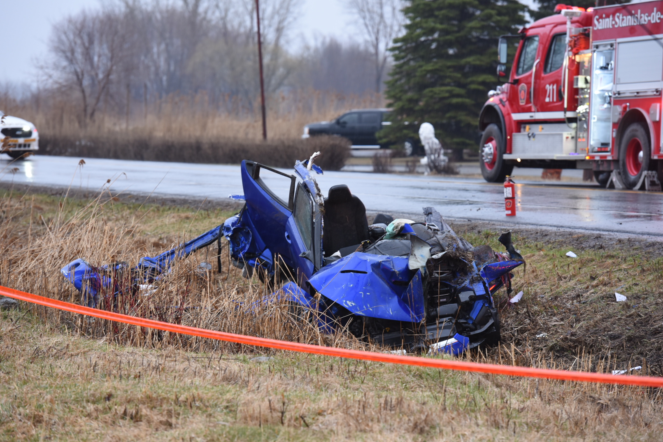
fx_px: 3149
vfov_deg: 8.0
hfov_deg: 12.0
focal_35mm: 171
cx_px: 333
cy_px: 221
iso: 800
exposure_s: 1/40
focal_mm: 170
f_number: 4.5
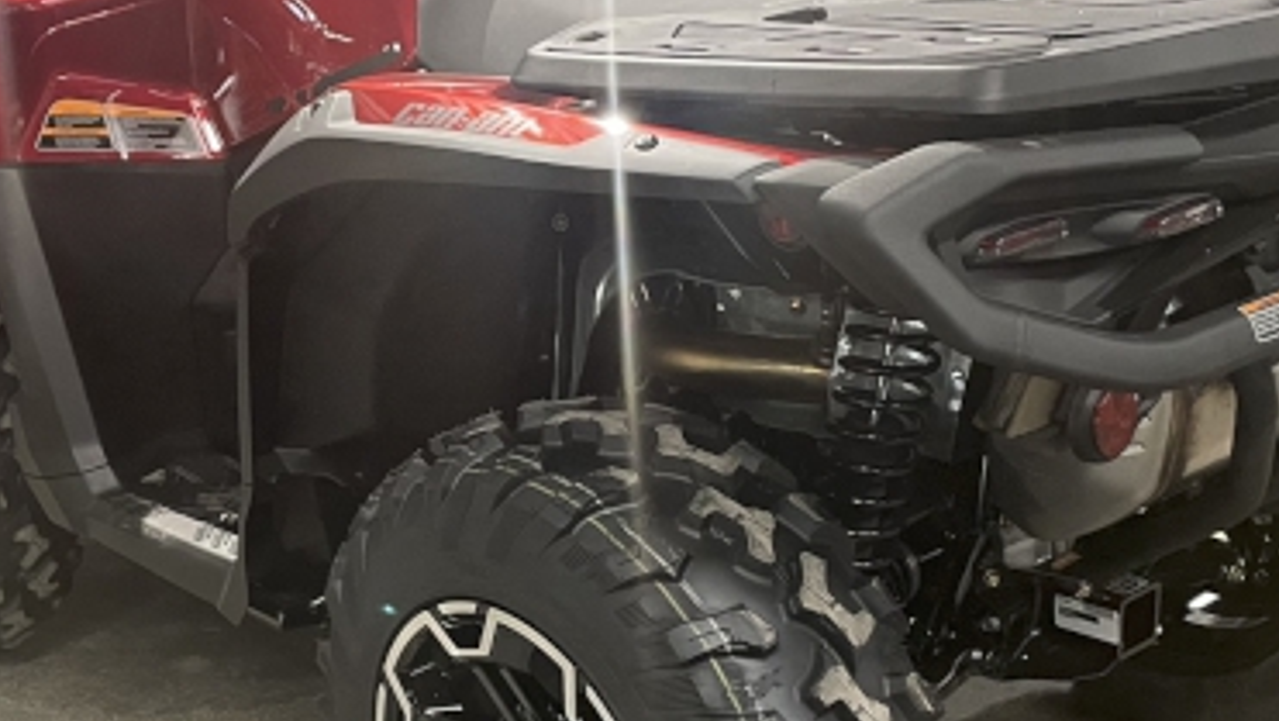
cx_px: 510
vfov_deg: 19.8
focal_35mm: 61
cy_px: 366
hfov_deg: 34.2
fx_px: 2069
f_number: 1.6
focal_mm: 4.2
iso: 250
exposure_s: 1/60
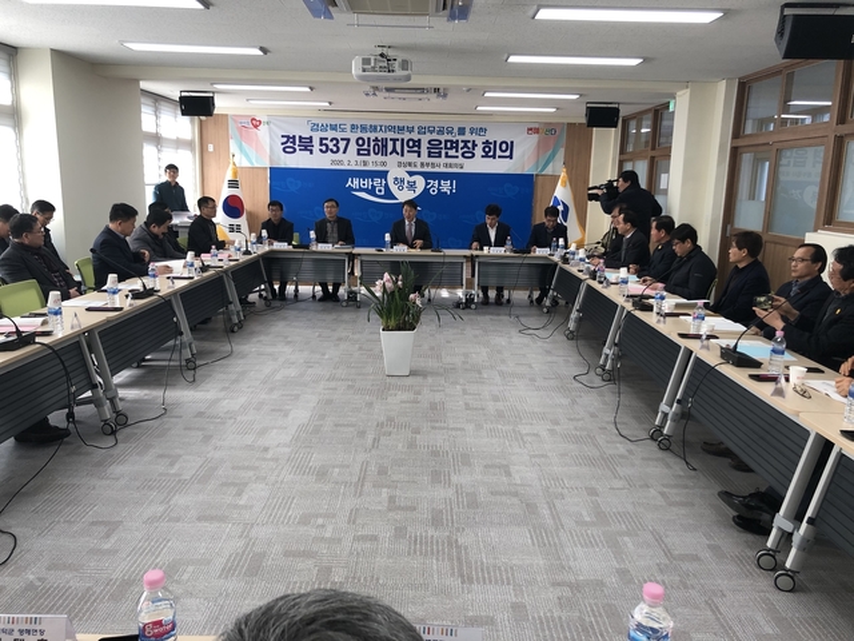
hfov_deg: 63.4
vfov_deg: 49.7
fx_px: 691
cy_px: 320
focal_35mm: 28
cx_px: 427
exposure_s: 1/40
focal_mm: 4
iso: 20
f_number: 1.8
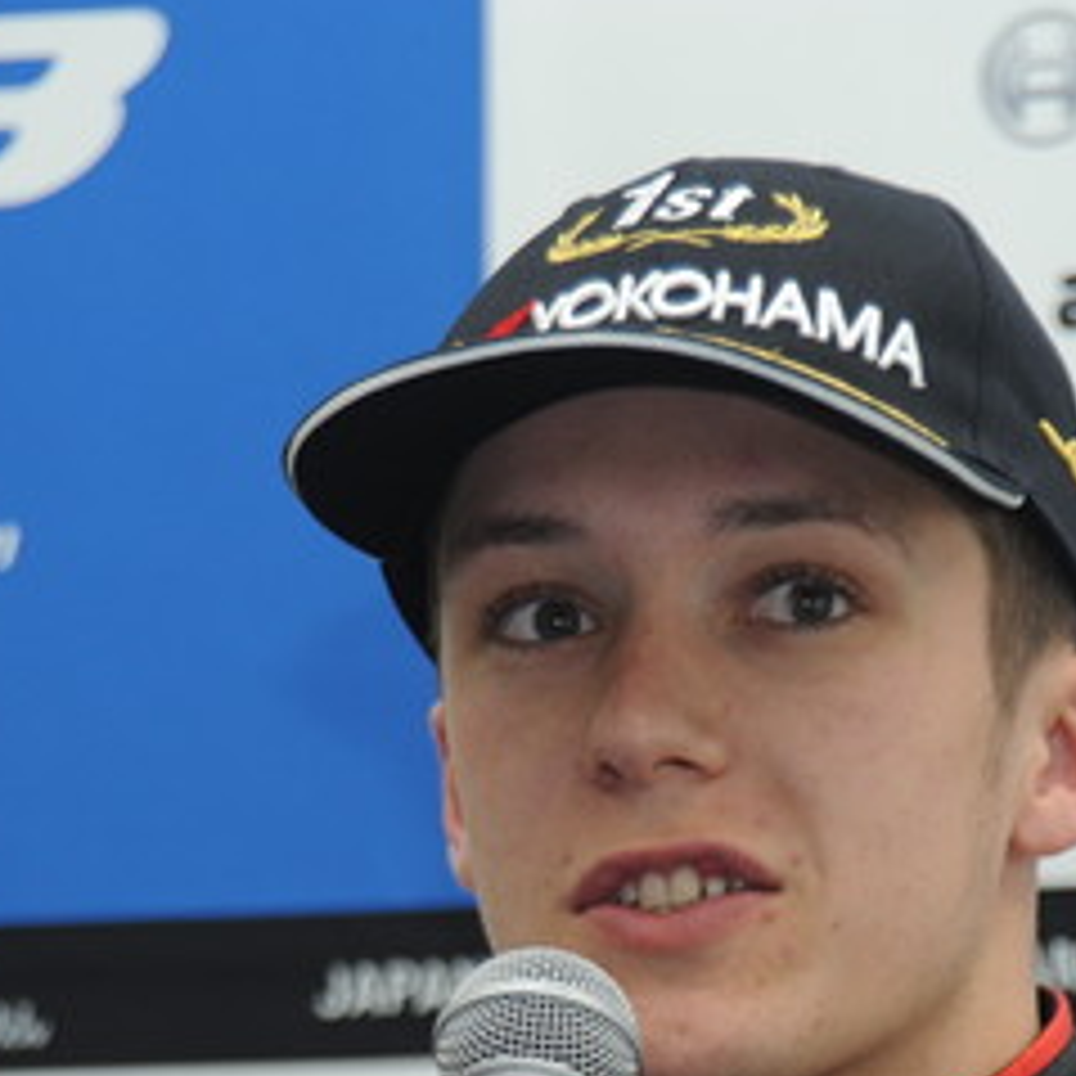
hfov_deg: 5.1
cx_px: 617
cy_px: 1067
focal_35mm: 346
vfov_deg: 5.1
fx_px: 12168
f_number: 5.6
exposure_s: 1/125
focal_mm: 135
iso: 800
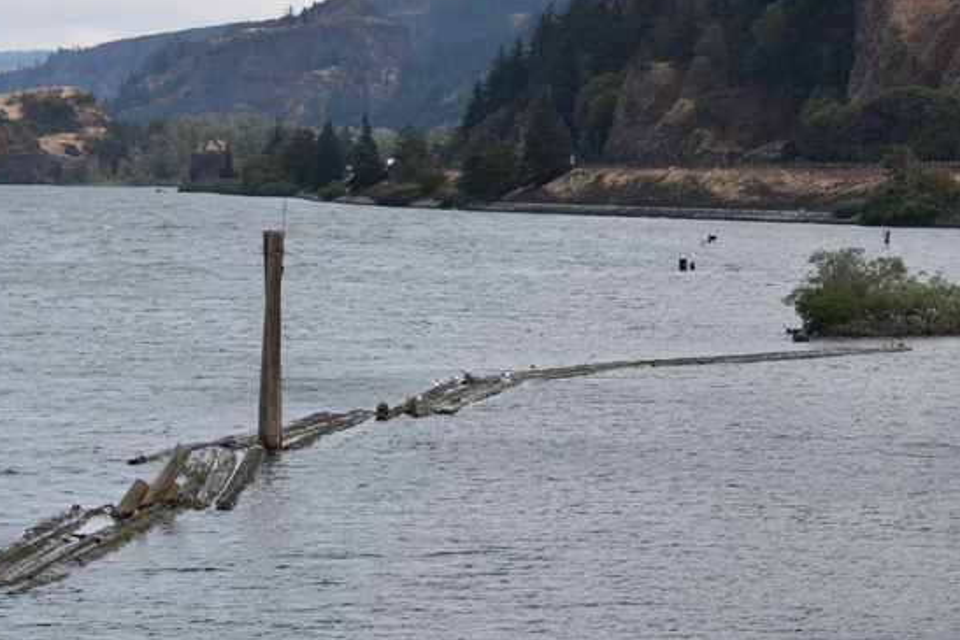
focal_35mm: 145
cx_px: 767
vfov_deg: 9.4
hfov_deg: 14.1
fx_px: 3867
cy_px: 61
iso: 100
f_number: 8
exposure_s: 1/250
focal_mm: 62
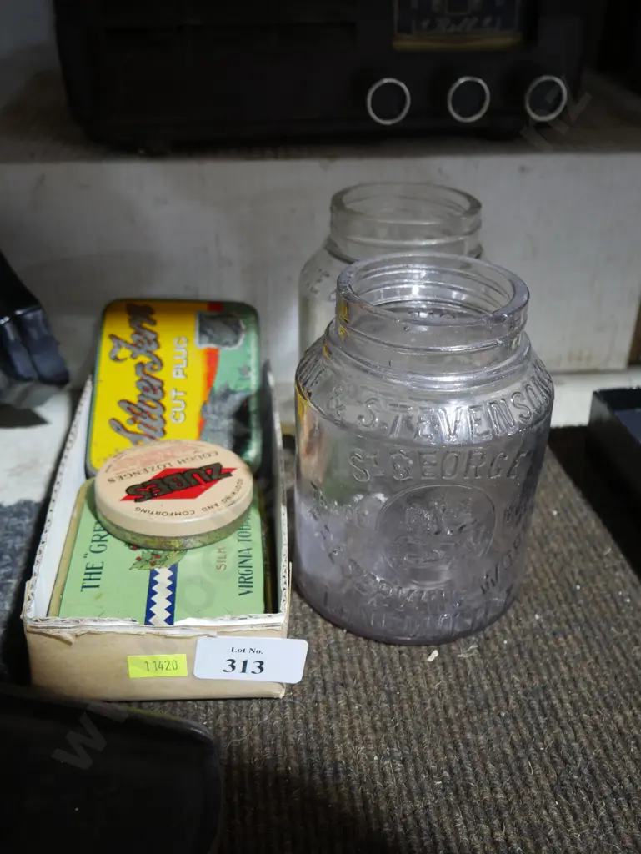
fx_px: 937
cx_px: 320
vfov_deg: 49.0
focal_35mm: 38
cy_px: 427
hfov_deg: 37.8
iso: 1000
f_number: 4.1
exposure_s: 1/60
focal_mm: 19
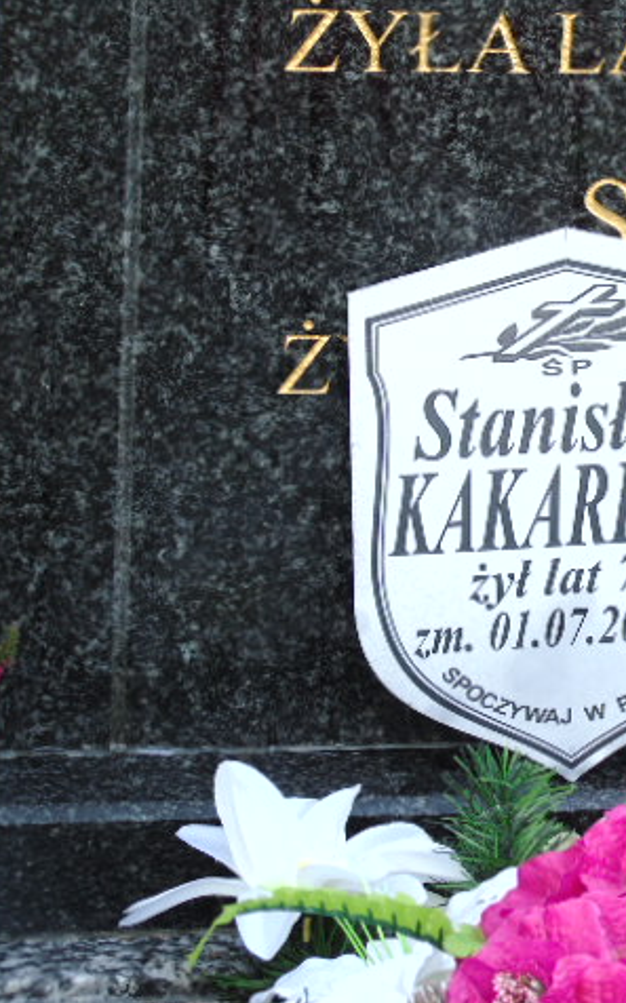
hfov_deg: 8.5
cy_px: 504
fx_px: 4209
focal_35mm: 154
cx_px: 651
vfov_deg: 13.6
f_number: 4.4
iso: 80
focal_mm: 19
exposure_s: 1/40
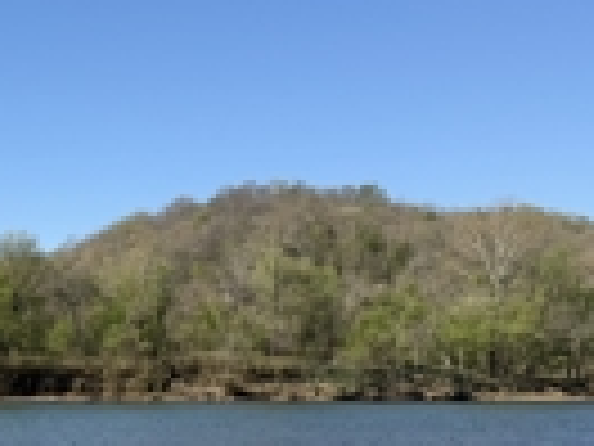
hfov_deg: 25.5
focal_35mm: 73
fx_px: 1253
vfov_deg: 19.7
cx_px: 14
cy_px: 410
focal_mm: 6.76
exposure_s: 1/3759
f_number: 1.78
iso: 80
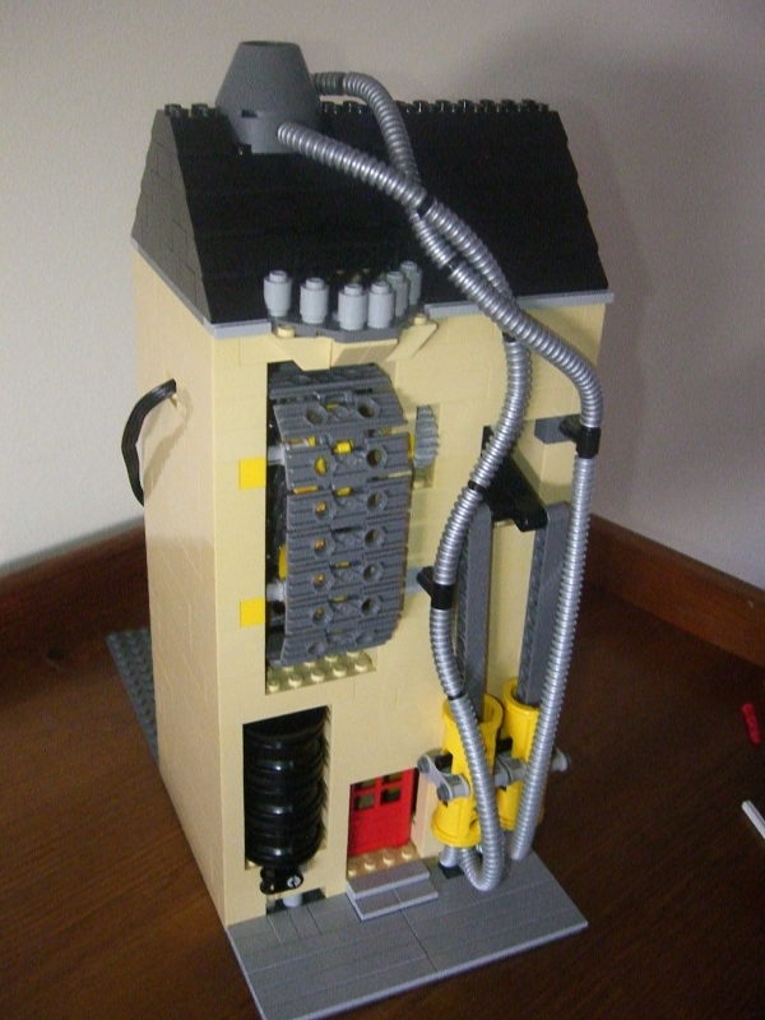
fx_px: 1120
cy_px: 510
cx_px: 382
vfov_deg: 49.0
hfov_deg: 37.7
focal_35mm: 38
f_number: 2.8
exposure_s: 1/80
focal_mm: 7.9
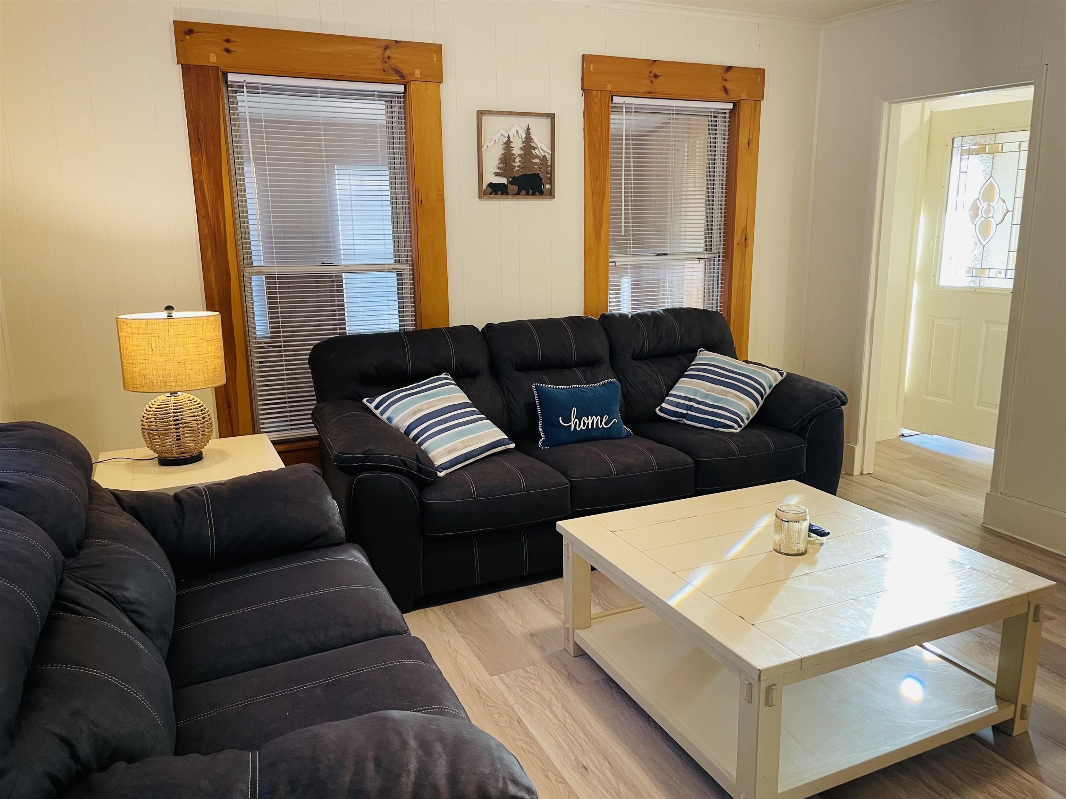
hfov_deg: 67.3
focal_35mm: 26
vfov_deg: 53.1
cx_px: 533
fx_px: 801
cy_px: 400
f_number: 1.6
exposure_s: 1/60
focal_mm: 4.2
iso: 160
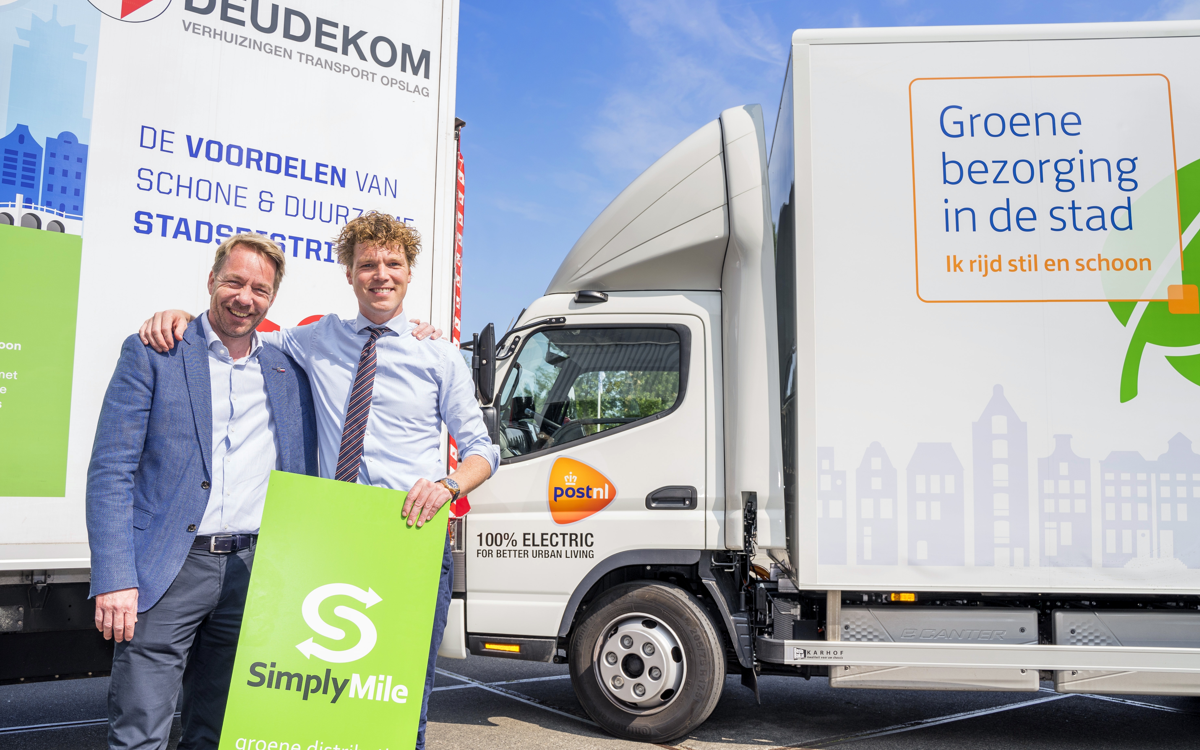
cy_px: 369
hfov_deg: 61.2
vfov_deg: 40.6
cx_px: 592
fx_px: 1014
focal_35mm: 31
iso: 100
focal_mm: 30
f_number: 7.1
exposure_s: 1/250
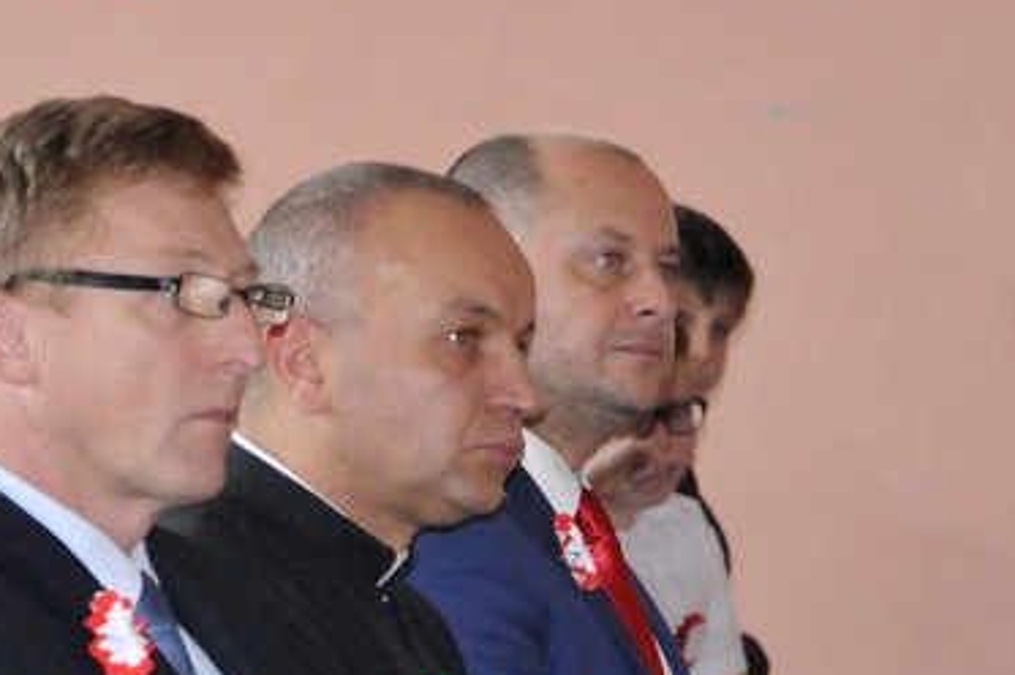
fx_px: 11897
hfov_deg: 4.9
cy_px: 656
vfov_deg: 3.2
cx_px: 299
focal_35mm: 422
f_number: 5.6
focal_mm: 105
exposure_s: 1/60
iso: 2000
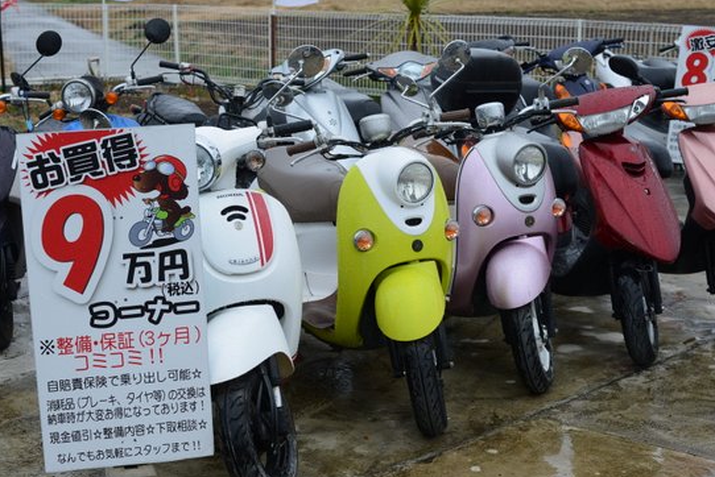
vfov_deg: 22.6
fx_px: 1192
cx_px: 343
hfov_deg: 33.4
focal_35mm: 60
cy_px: 264
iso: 100
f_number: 6.3
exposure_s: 1/160
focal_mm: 50
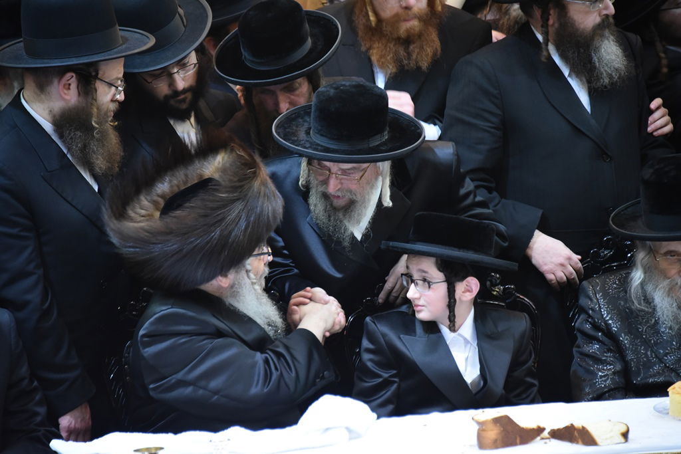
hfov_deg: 9.8
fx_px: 3973
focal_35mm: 210
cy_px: 227
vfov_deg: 6.5
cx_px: 340
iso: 4000
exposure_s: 1/60
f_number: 5.6
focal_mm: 210
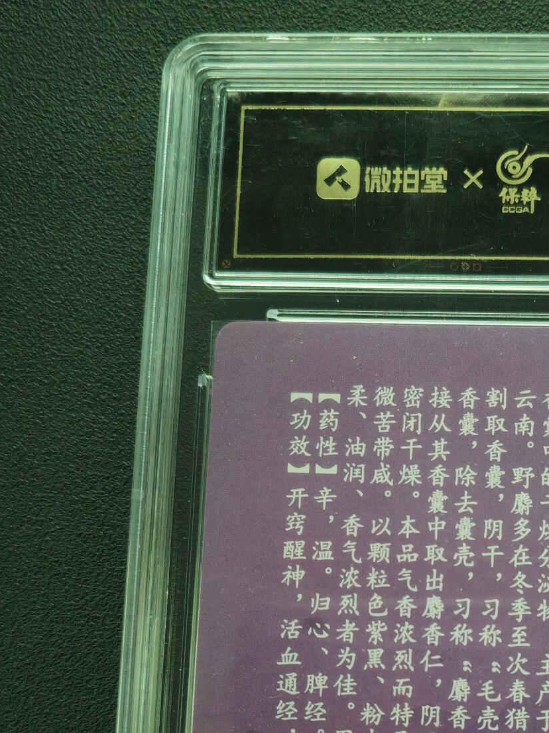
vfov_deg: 41.1
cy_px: 591
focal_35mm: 44
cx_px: 417
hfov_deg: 32.2
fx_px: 931
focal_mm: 5.53
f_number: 1.8
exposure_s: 1/100
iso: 1250
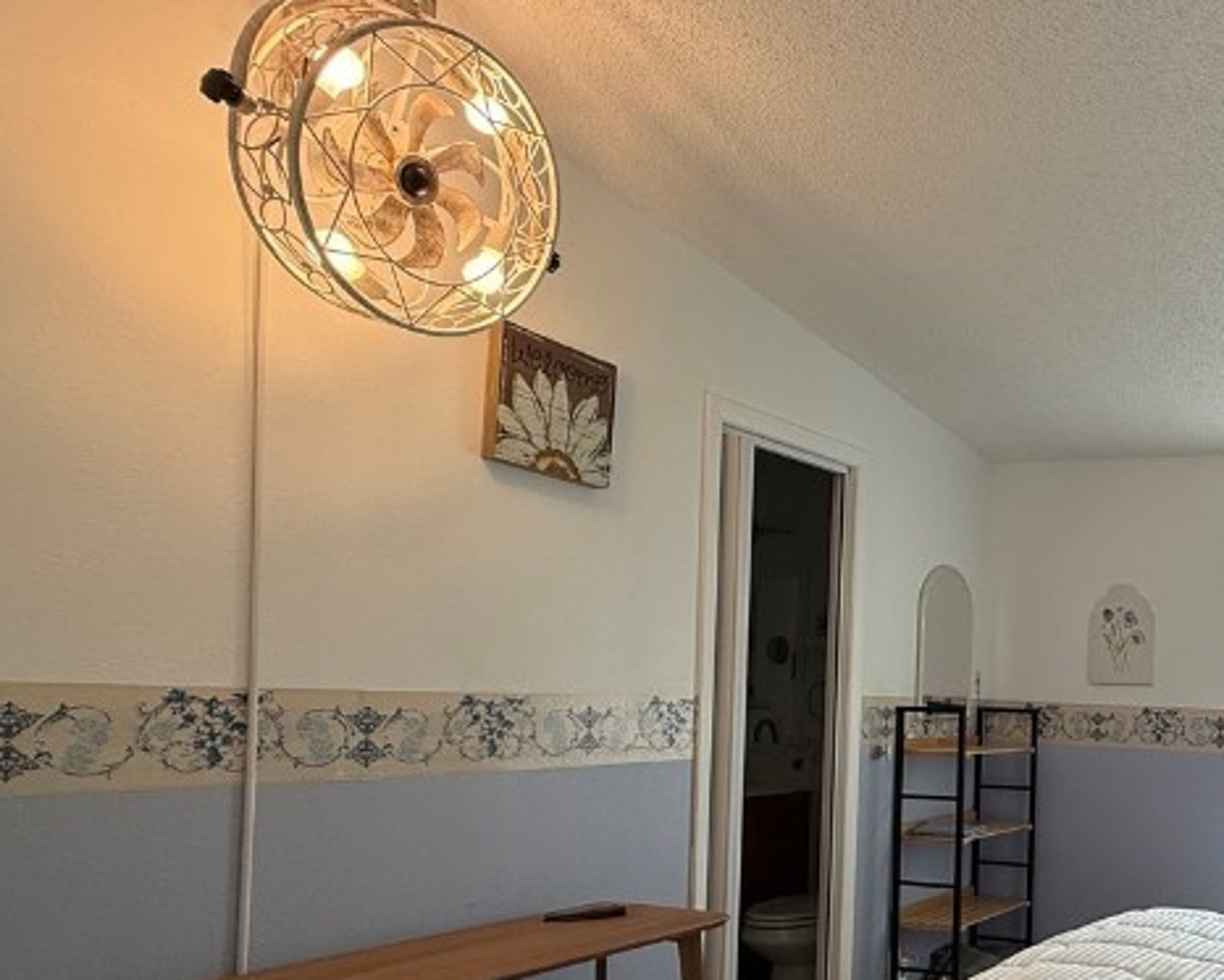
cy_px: 699
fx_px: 1087
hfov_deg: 48.8
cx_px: 1211
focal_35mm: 30
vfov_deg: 47.2
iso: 80
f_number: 2.2
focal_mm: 2.22
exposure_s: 1/120
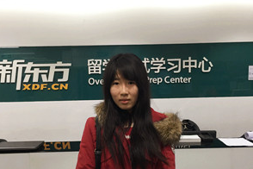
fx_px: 288
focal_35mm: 41
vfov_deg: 32.4
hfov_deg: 47.4
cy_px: 108
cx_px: 125
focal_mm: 4.15
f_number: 2.2
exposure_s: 1/30
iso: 100
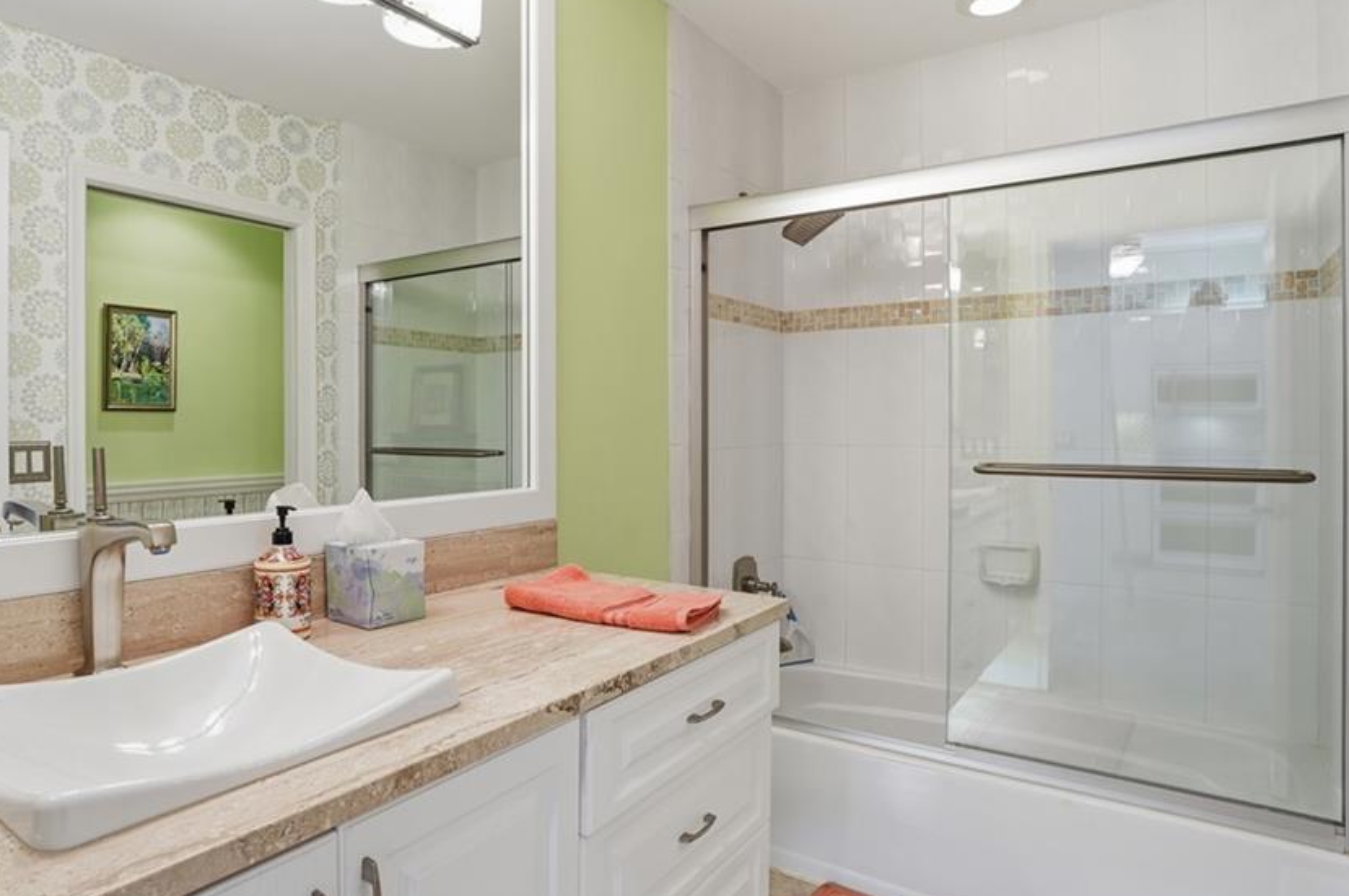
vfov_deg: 59.4
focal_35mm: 21
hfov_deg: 80.6
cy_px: 432
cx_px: 565
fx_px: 786
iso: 200
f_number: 9
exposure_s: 1/20
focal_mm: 17
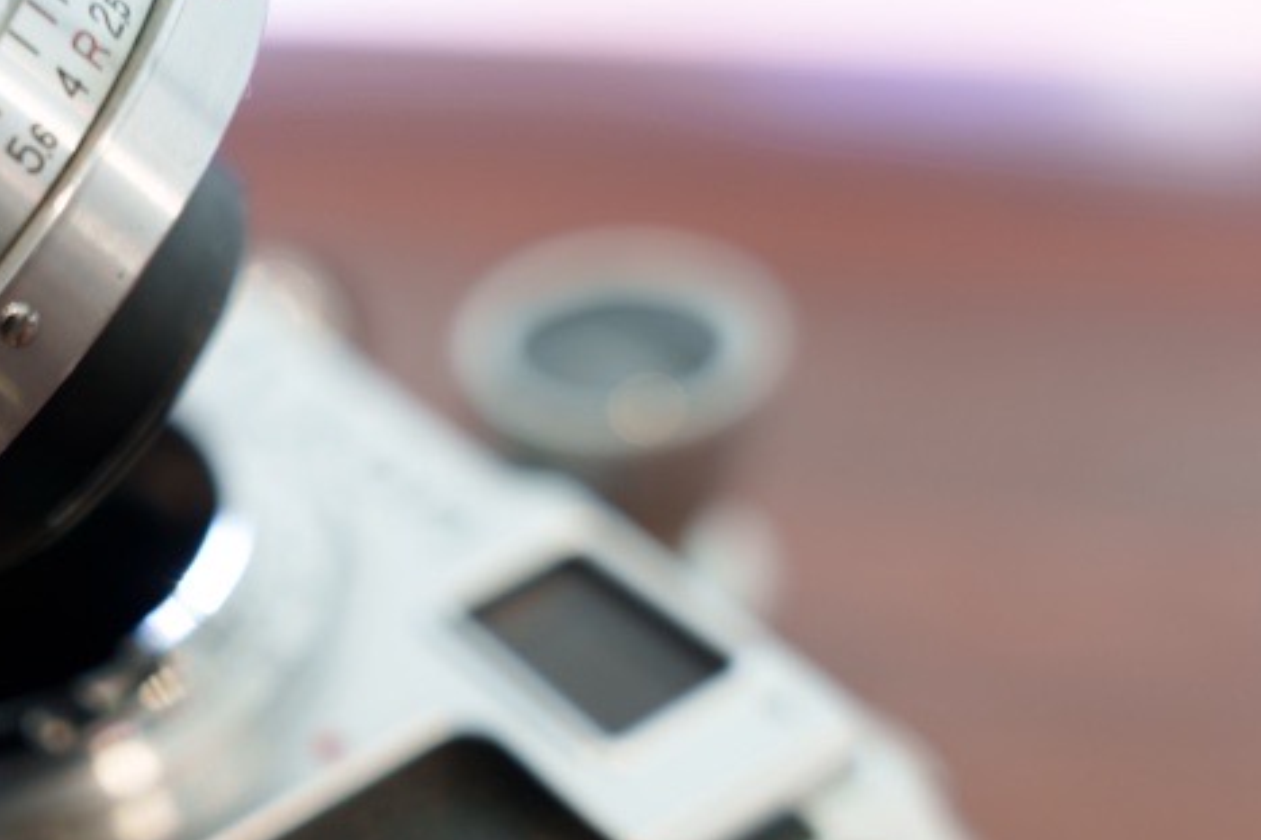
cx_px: 194
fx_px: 2435
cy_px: 671
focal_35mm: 70
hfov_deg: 28.2
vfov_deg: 19.4
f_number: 2.8
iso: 160
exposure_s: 1/40
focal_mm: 31.7
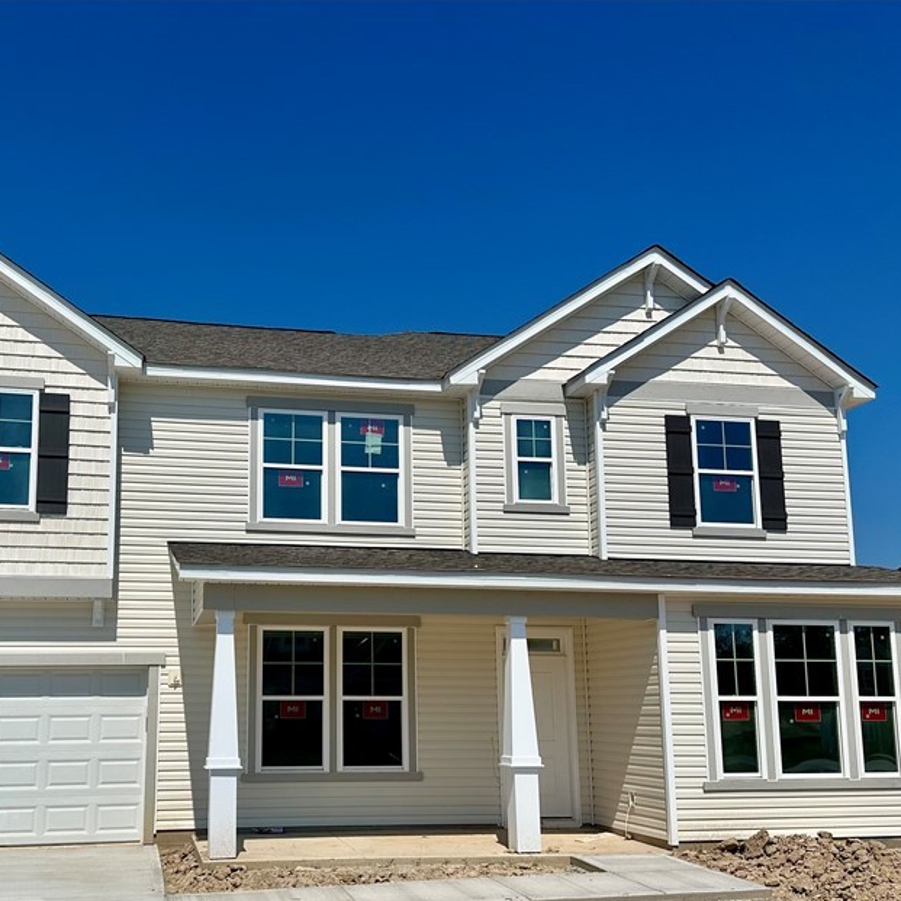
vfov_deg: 46.9
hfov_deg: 46.7
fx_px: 1031
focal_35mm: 35
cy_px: 556
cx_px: 319
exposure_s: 1/15625
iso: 80
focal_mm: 6.86
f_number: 1.78
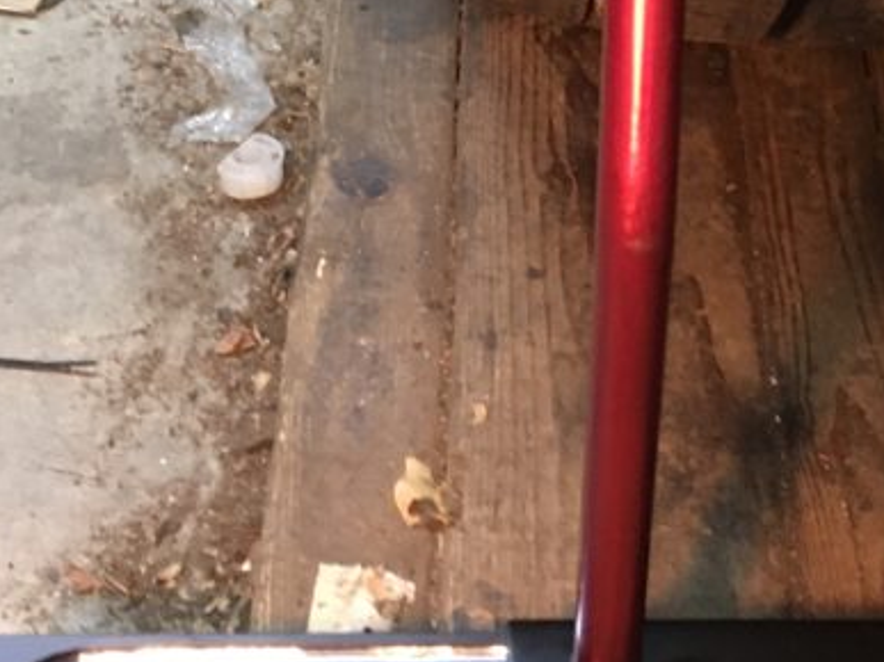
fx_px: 2196
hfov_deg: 22.5
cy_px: 9
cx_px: 666
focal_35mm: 86
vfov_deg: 16.8
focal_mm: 4.15
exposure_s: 1/17
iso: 200
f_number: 2.2
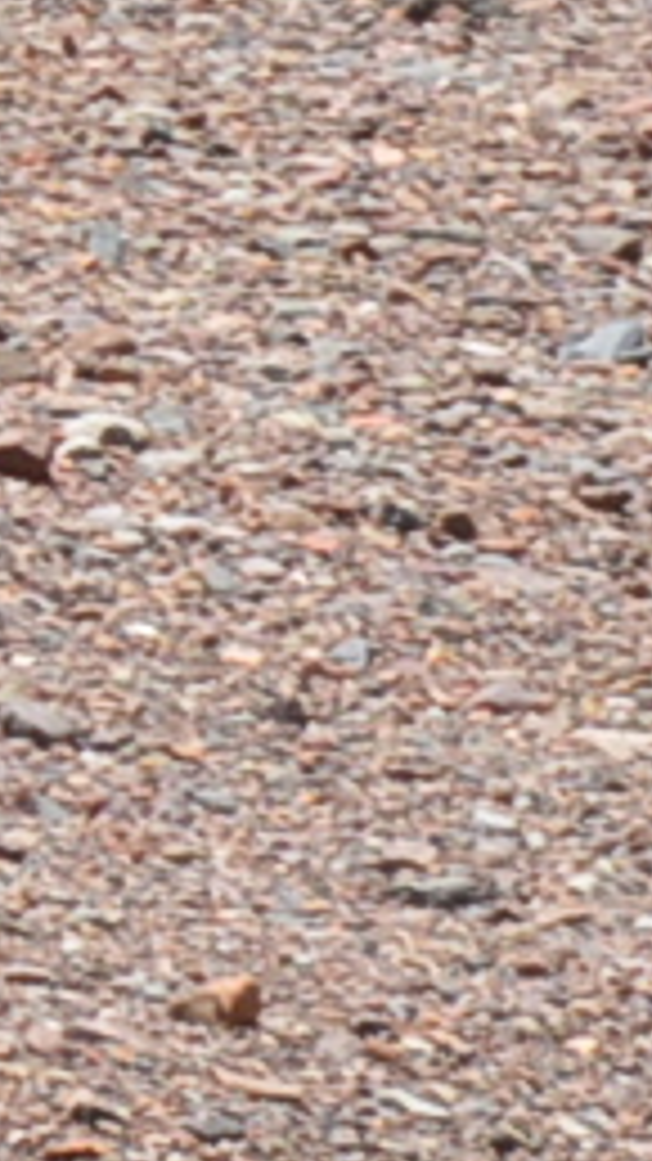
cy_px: -1431
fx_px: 12394
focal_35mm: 403
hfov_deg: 2.9
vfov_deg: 5.2
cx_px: -2518
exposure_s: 1/250
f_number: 8
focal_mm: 22
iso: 100
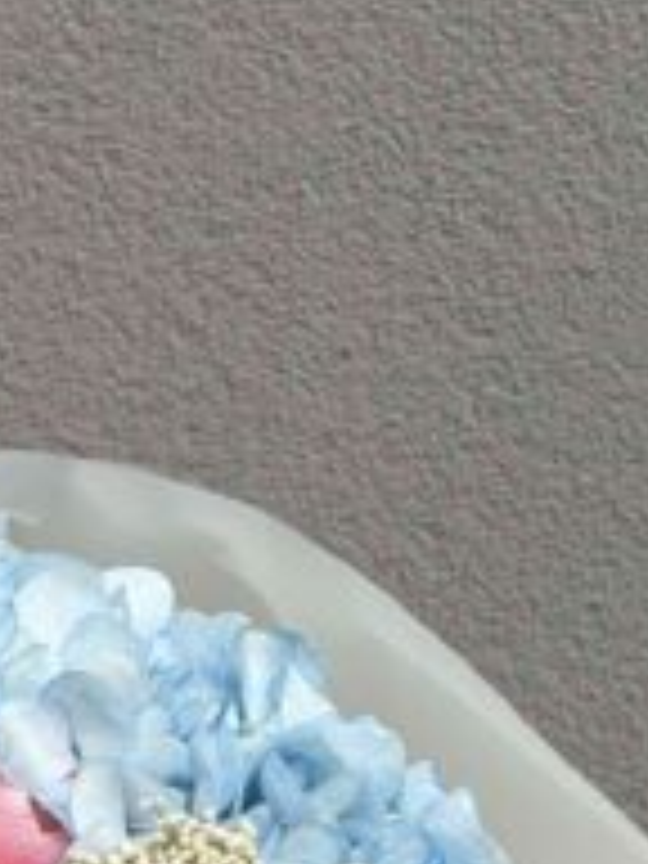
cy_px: 1184
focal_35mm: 200
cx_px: -220
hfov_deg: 7.3
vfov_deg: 9.7
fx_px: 4992
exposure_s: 1/373
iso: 64
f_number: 1.78
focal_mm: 6.76
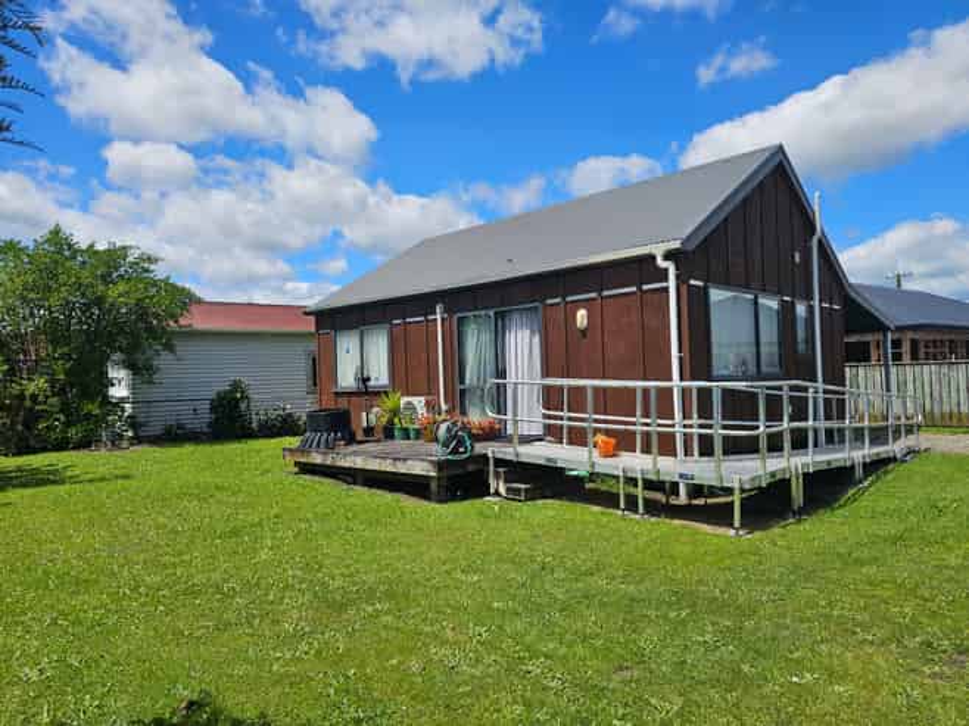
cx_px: 484
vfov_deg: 58.8
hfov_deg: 73.9
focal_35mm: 23
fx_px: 644
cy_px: 363
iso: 10
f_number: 1.7
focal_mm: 6.3
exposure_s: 1/1255
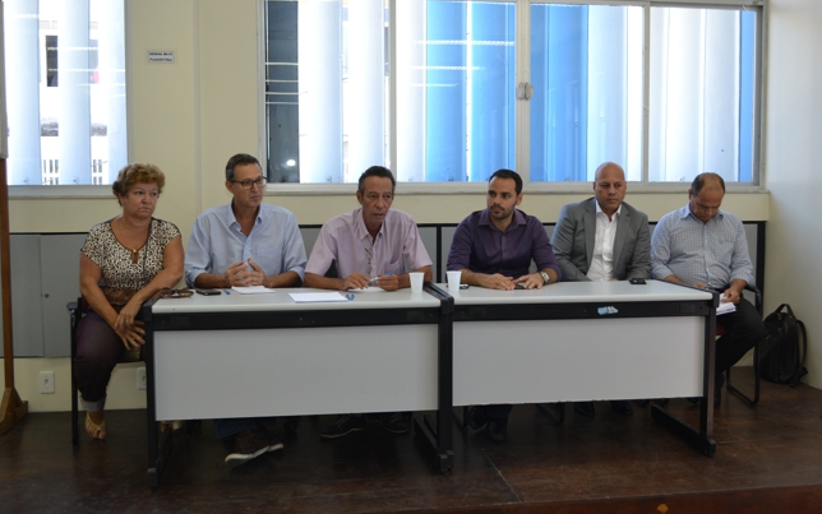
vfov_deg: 34.5
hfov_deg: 52.7
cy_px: 247
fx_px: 829
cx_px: 411
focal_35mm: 37
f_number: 5
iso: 400
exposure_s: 1/100
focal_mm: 24
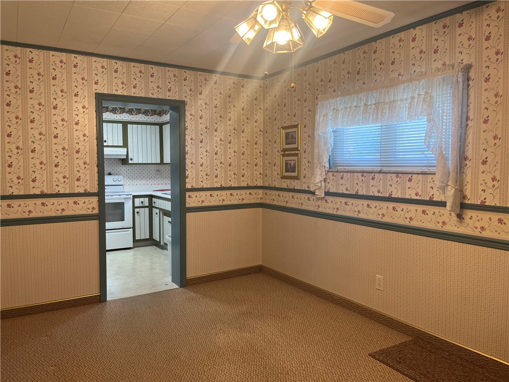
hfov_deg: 67.3
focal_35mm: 26
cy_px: 191
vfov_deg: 53.1
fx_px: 382
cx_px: 254
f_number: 1.6
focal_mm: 5.1
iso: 64
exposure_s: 1/60
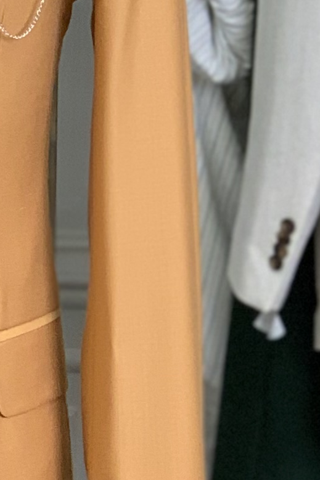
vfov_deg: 7.4
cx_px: -181
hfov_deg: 4.9
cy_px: 345
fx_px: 3735
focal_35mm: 280
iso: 100
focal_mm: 6
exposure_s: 1/122
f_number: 2.4
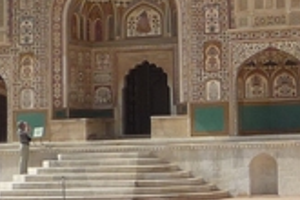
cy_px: 38
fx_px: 1200
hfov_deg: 14.1
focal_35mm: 144
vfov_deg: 9.5
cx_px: 285
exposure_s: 1/640
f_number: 4.5
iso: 100
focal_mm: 4.7
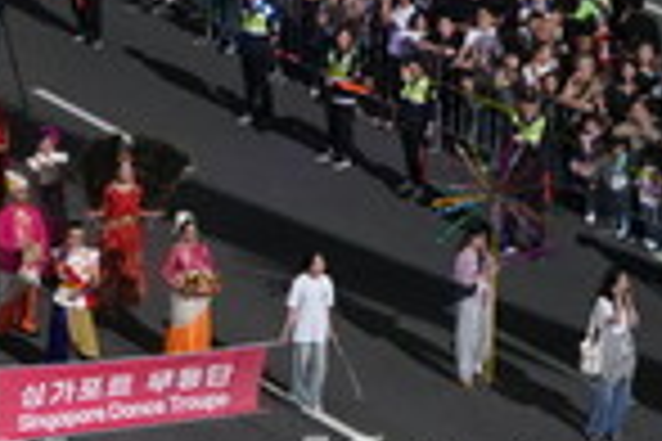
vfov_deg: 4.8
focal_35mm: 285
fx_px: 5240
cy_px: -286
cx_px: -626
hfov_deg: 7.0
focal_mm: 70
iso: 3200
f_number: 2.8
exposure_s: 1/160
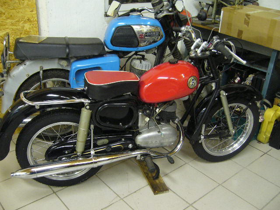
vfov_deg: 40.7
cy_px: 105
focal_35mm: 35
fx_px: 283
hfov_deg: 52.6
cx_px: 140
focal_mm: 5.8
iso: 200
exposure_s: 1/8
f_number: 2.8
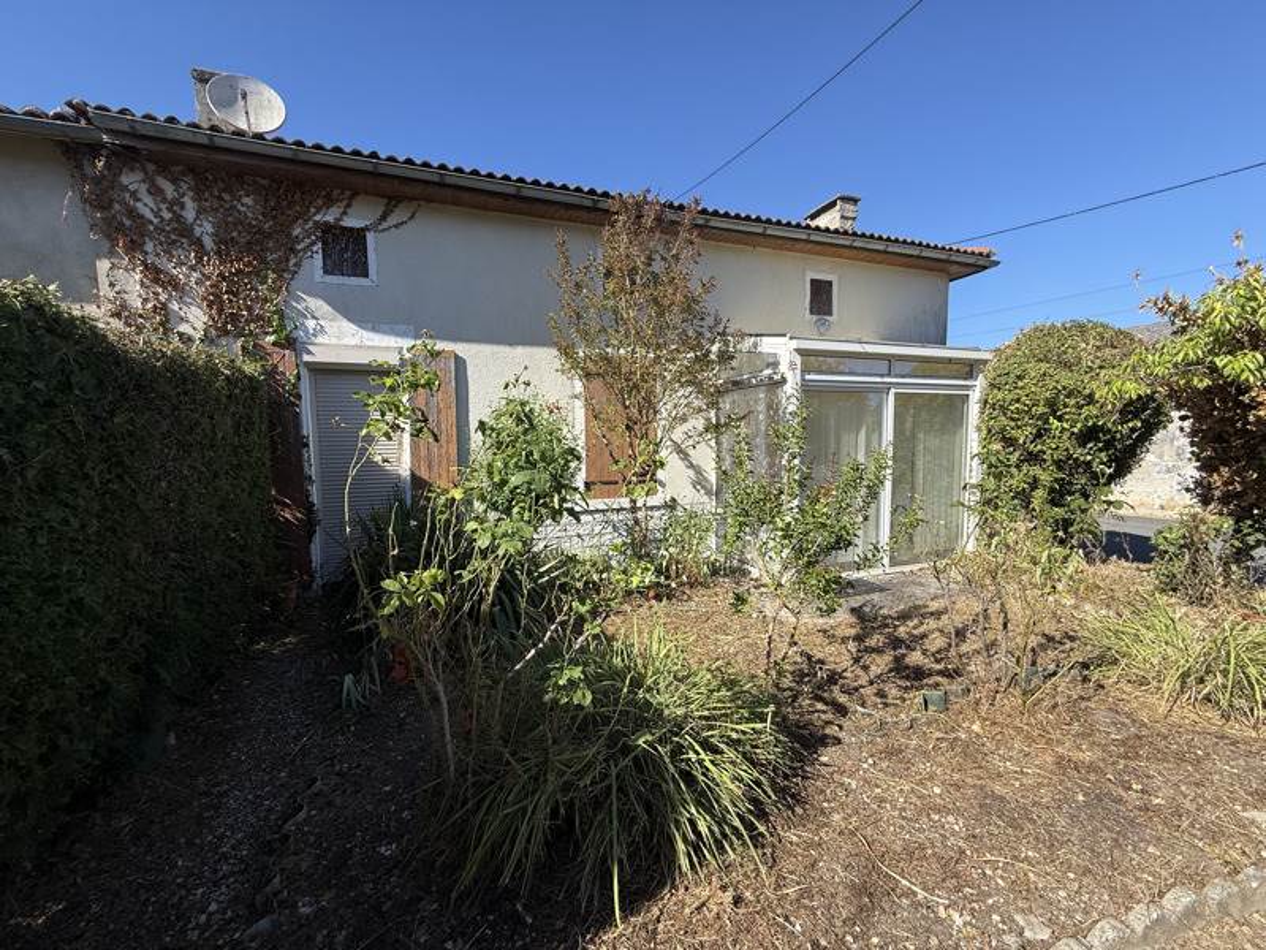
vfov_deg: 85.7
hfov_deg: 102.1
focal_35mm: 14
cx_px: 633
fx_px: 512
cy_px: 475
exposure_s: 1/1235
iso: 50
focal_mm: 2.22
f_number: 2.2
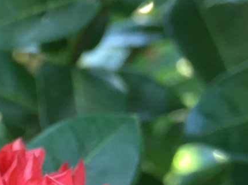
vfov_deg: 13.0
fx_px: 773
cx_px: -89
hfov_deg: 17.0
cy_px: 278
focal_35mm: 108
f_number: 2.2
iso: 32
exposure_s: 1/17
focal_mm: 4.15
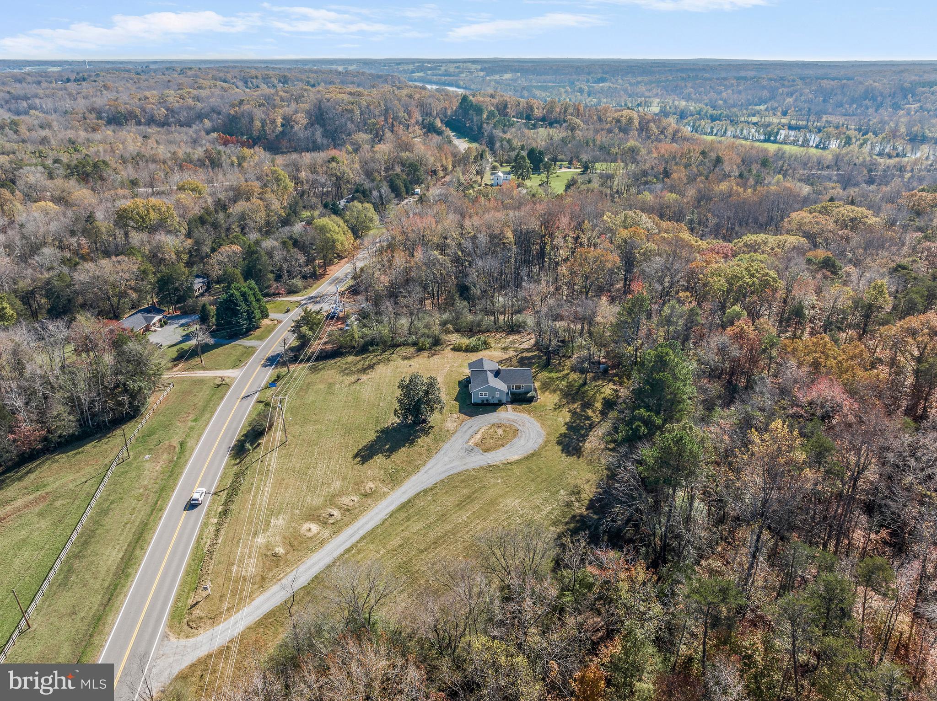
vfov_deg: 56.8
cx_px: 468
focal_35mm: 24
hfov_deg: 71.6
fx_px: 649
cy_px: 350
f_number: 8
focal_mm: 12.29
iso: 100
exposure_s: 1/120
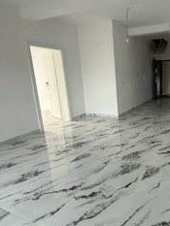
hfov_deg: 52.0
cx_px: 144
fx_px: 157
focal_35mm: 24
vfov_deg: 71.5
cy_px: 105
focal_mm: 2.22
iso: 100
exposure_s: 1/99
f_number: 2.2
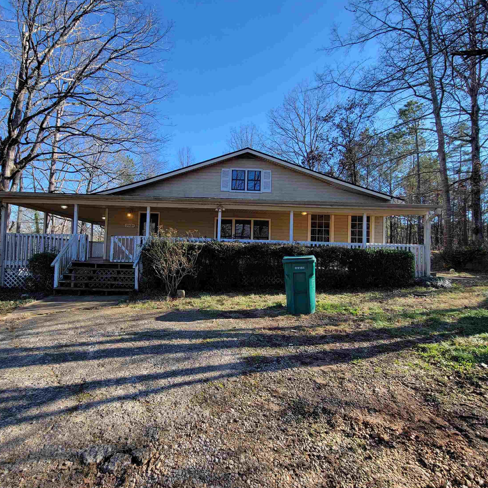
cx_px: 221
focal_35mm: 16
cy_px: 246
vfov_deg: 87.4
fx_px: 255
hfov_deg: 87.2
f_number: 2.2
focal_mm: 2.2
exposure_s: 1/509
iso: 50
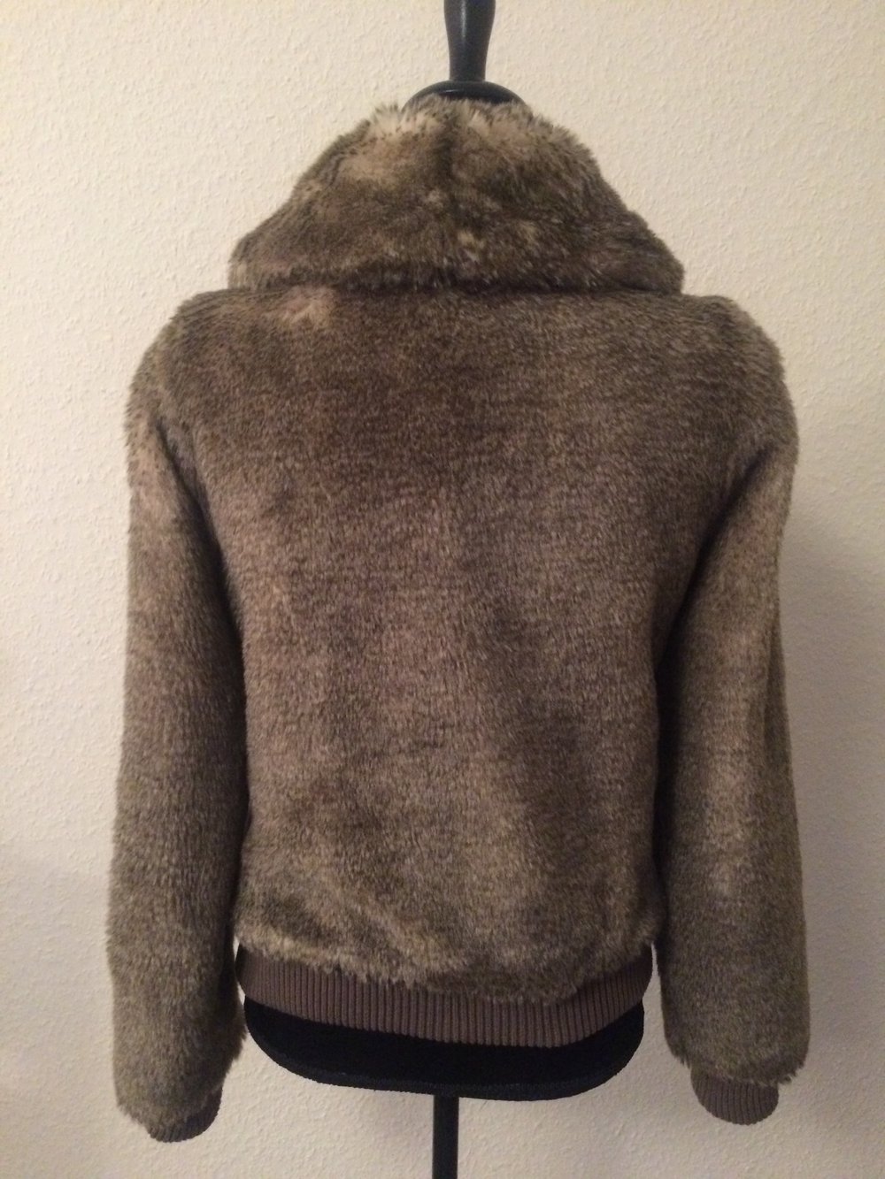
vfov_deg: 61.7
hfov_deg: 48.2
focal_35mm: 29
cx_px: 442
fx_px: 988
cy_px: 590
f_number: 2.2
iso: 320
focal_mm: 4.15
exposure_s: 1/17
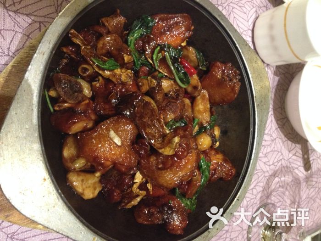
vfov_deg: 40.7
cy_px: 120
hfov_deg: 52.6
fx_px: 325
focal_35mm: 35
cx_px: 160
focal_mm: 4.28
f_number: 2.4
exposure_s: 1/17
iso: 400
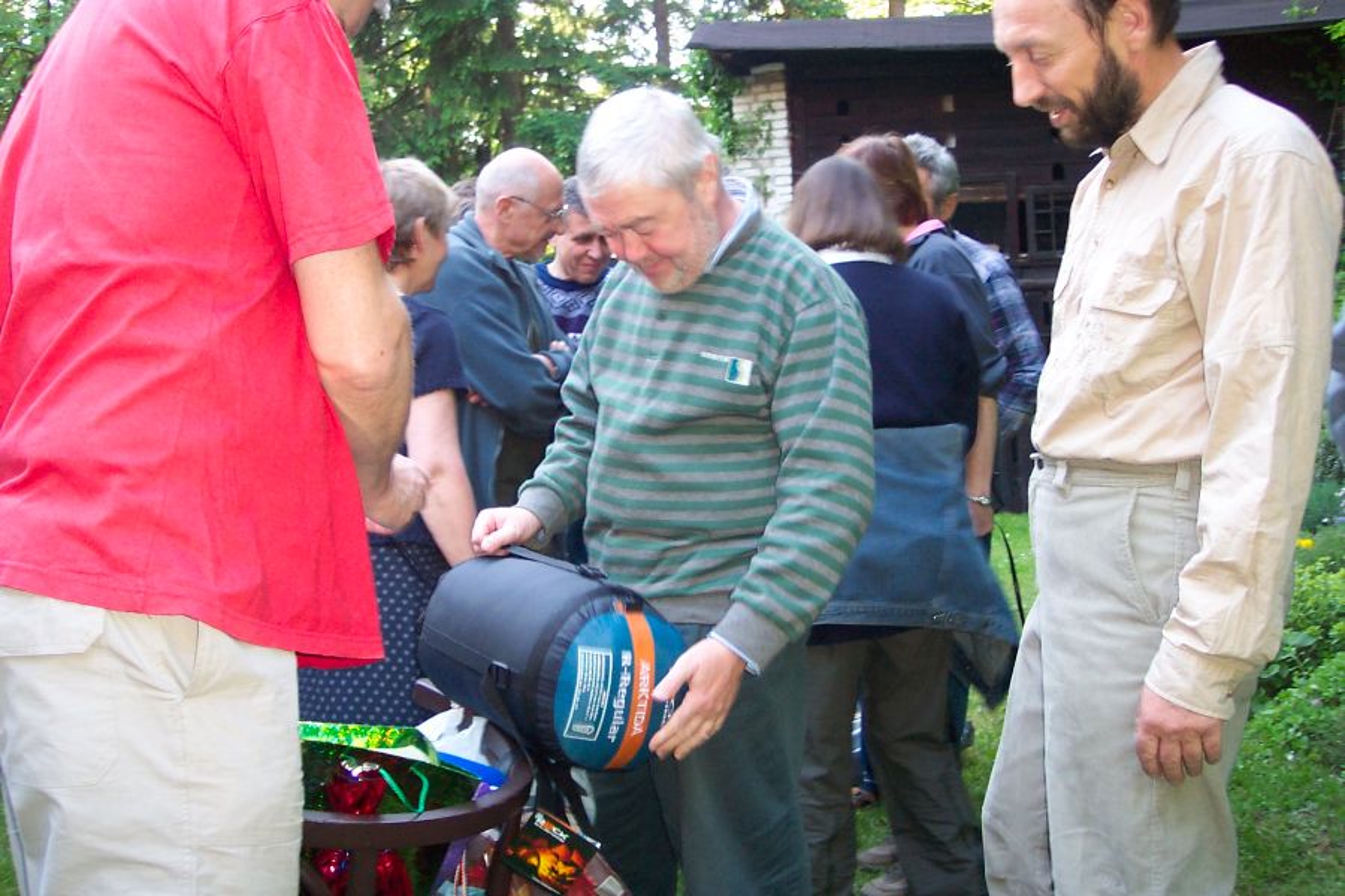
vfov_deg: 35.1
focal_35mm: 38
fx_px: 1420
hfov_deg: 50.7
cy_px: 448
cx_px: 672
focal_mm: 8
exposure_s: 1/30
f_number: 2.8
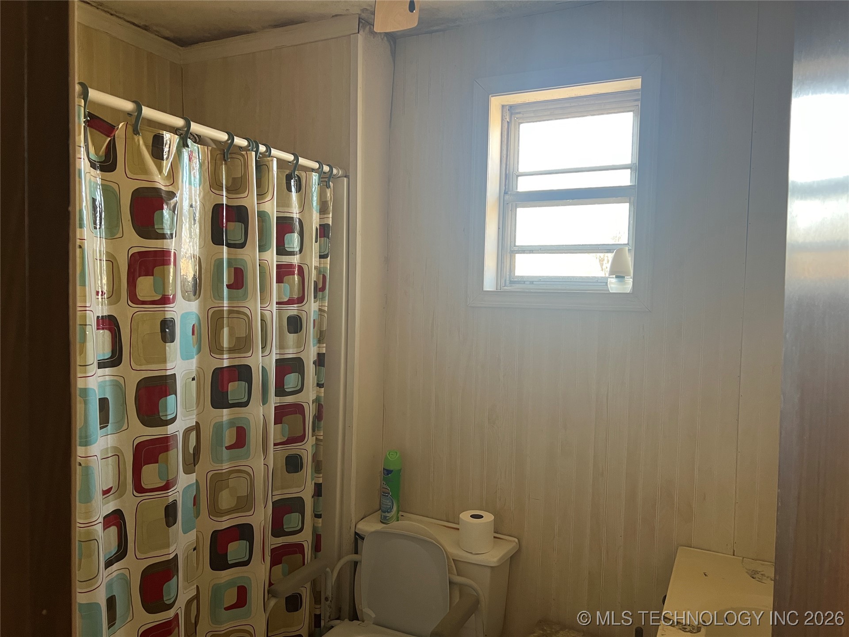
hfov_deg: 67.3
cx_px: 424
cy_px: 318
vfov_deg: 53.1
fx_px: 638
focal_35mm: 26
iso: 125
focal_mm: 5.7
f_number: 1.5
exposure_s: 1/86
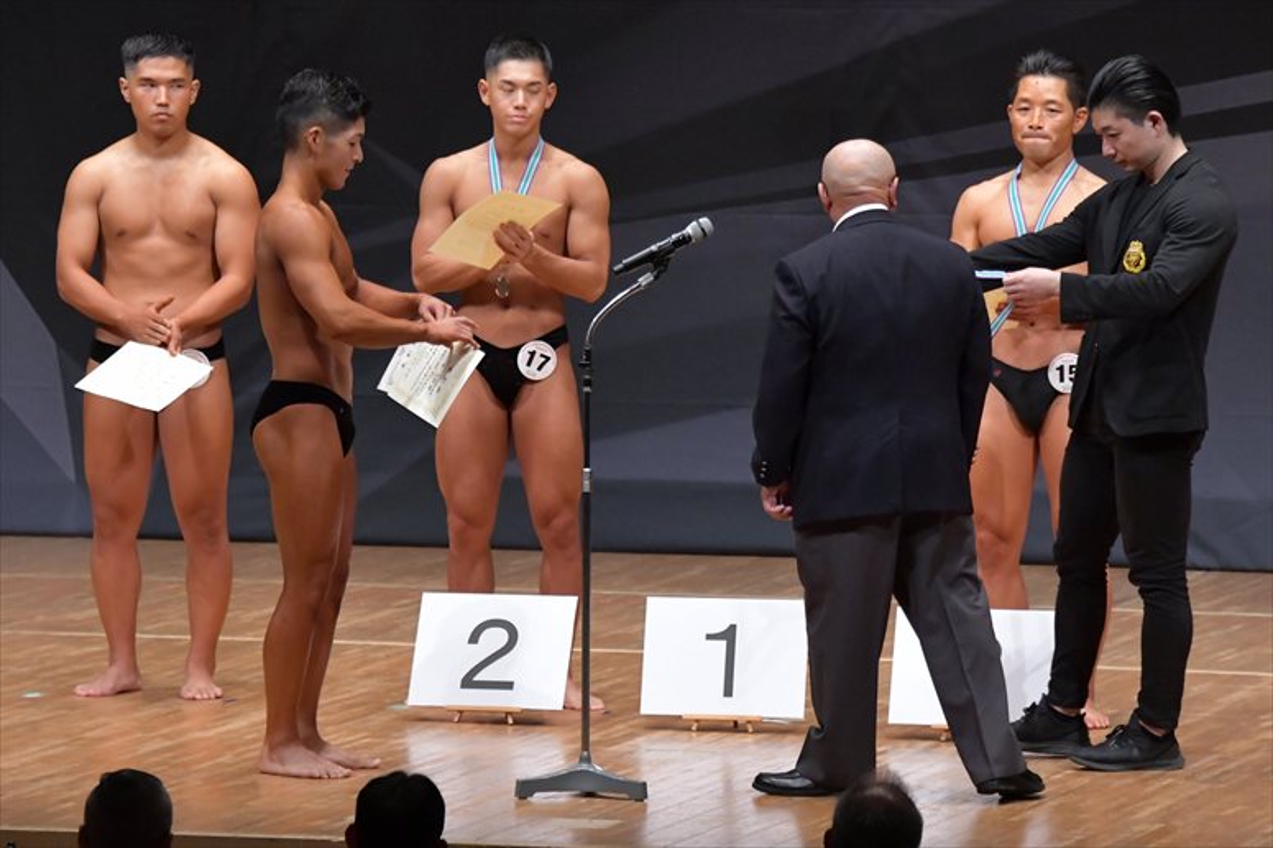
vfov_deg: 5.1
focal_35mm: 270
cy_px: 424
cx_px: 636
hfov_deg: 7.6
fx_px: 9543
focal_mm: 180
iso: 6400
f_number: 5.6
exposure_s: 1/400
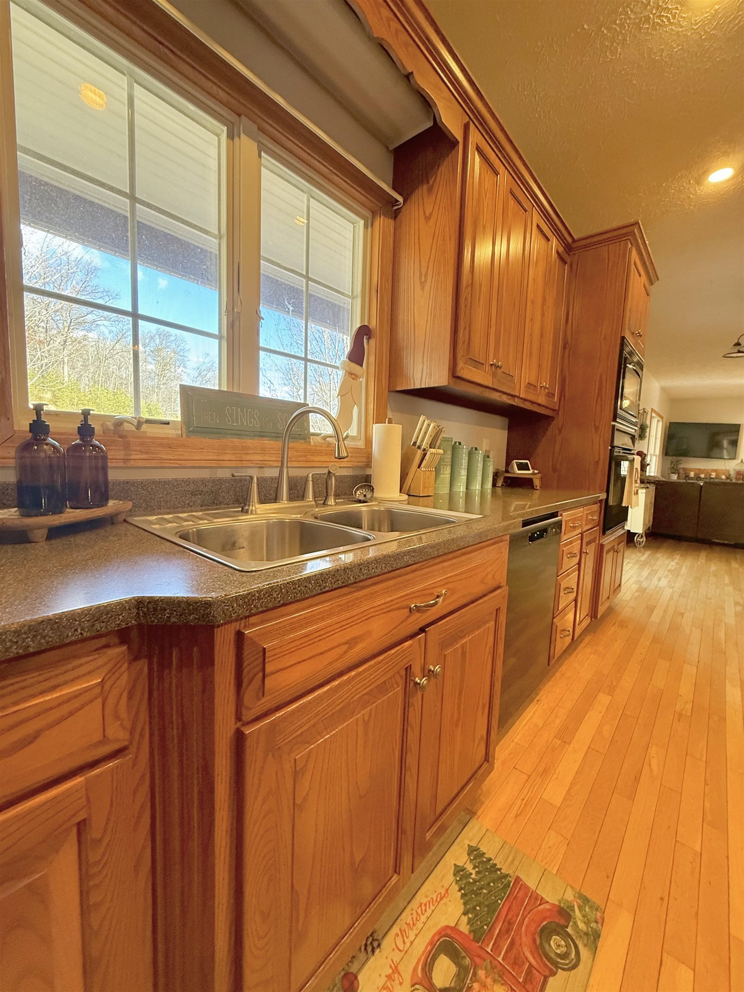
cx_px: 372
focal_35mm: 14
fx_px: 401
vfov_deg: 102.1
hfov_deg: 85.7
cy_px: 496
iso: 320
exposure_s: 1/77
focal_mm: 2.22
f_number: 2.2
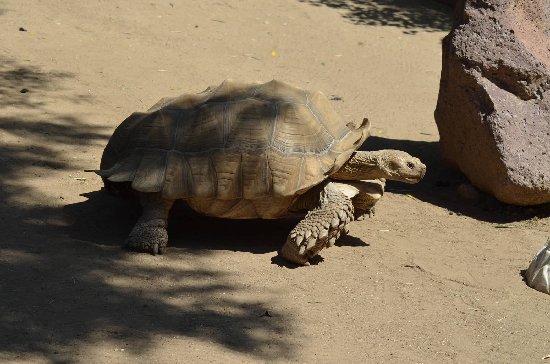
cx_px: 275
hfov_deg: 19.5
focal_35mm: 105
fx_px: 1601
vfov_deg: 13.0
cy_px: 182
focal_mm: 70
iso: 200
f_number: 6.3
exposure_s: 1/640
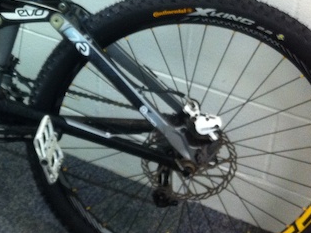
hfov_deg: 20.8
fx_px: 808
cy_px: 22
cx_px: -21
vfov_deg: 16.2
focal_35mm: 90
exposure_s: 1/15
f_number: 2.8
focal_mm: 3.85
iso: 160
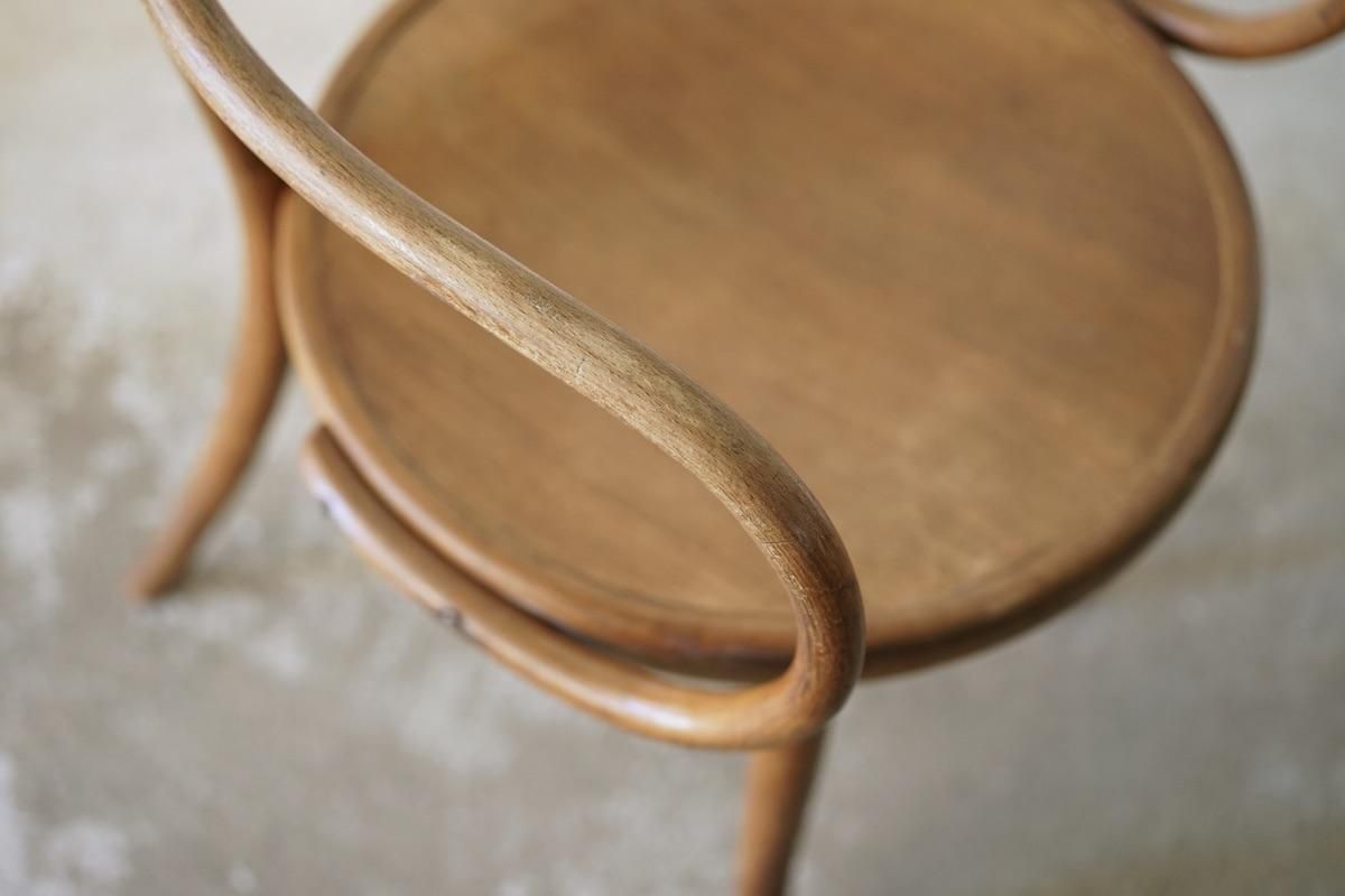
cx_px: 672
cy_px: 448
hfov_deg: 36.2
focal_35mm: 55
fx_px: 2055
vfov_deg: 24.6
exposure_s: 1/100
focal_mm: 55
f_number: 2.5
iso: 1000
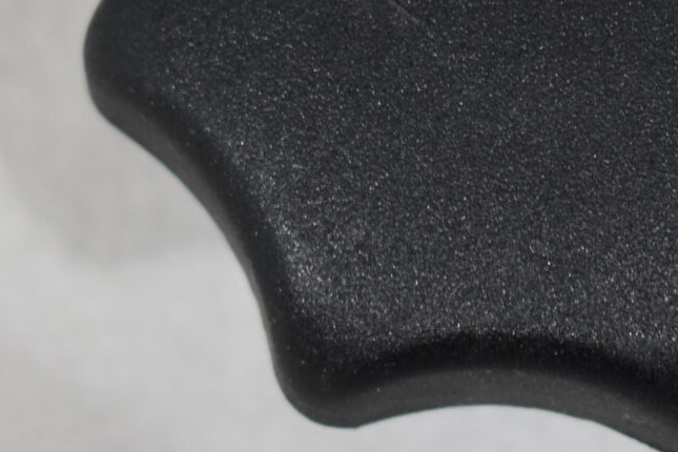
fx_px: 4482
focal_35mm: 238
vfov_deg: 5.7
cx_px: 569
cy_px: -67
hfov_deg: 8.6
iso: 400
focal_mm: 40
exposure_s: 1/60
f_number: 5.6
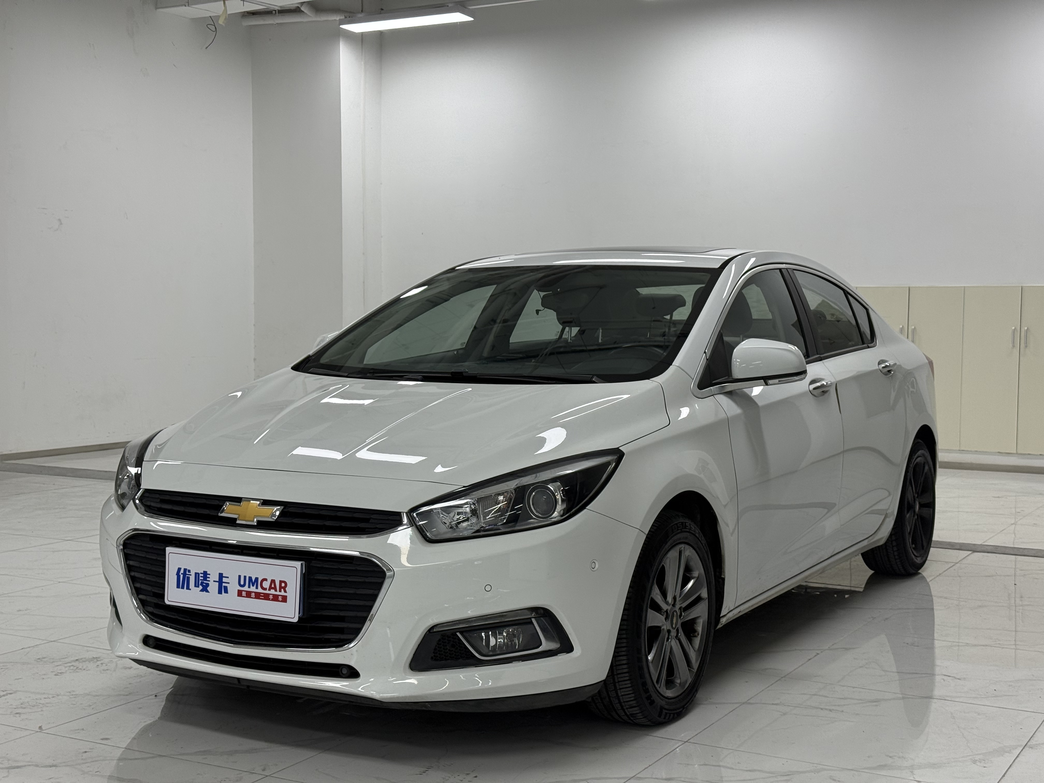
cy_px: 392
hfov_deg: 39.7
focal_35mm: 48
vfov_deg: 30.3
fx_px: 1448
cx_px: 522
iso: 64
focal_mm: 6.76
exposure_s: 1/100
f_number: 1.78
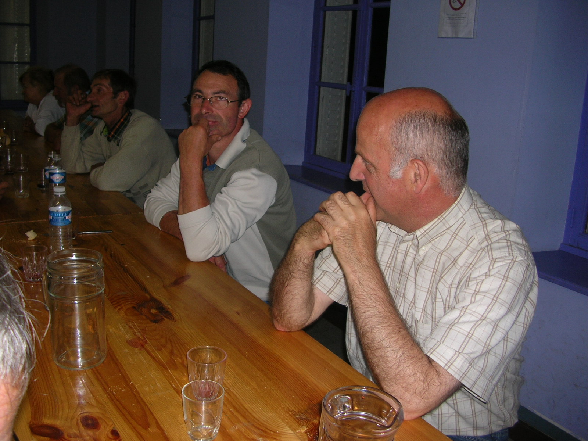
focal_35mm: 35
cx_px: 294
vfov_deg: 40.7
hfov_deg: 52.6
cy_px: 220
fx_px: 595
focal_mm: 5.8
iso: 50
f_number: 2.8
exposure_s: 1/60.1
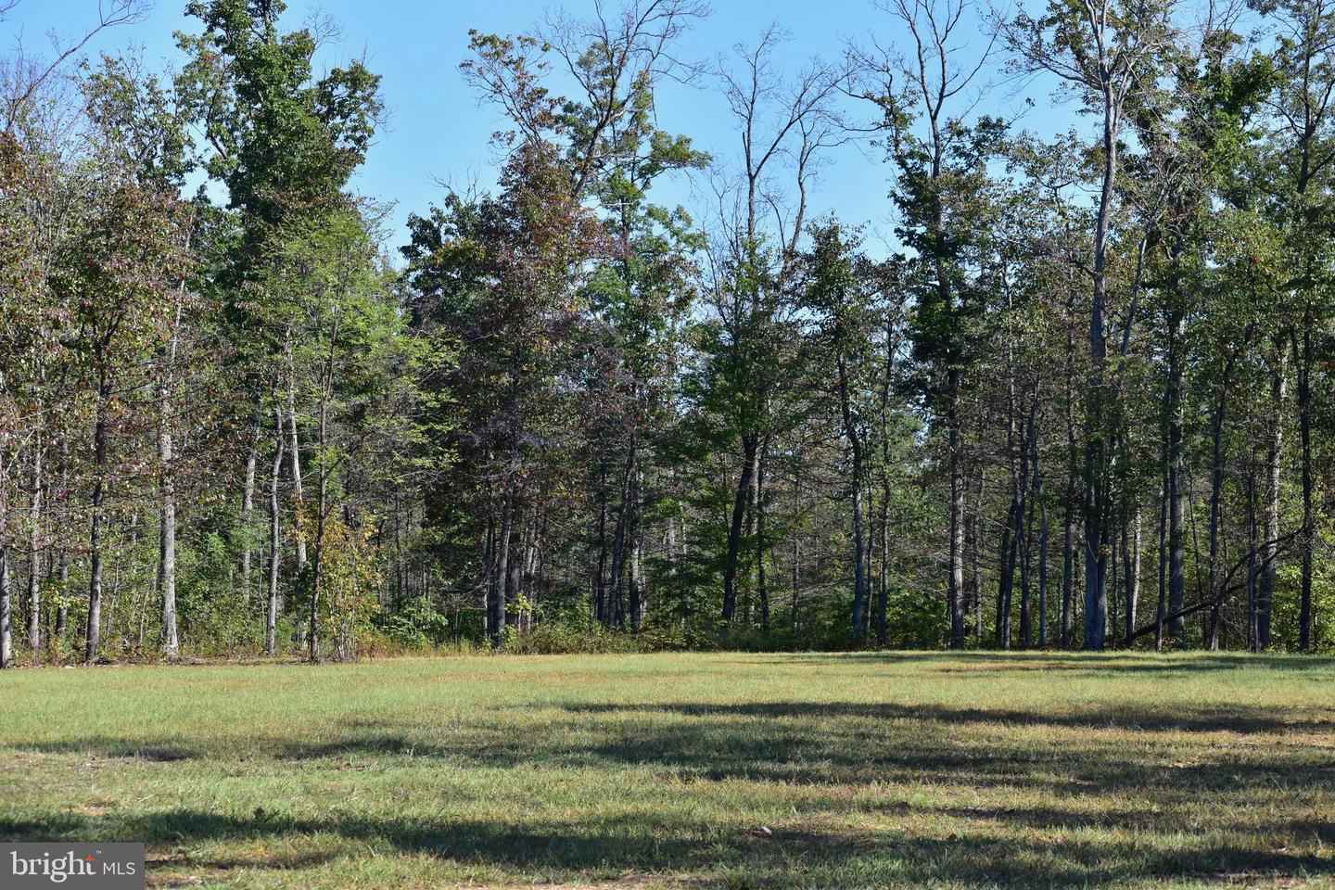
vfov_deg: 13.0
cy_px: 445
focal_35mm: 105
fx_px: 3893
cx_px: 668
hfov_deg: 19.5
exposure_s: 1/800
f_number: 6.3
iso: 320
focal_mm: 70
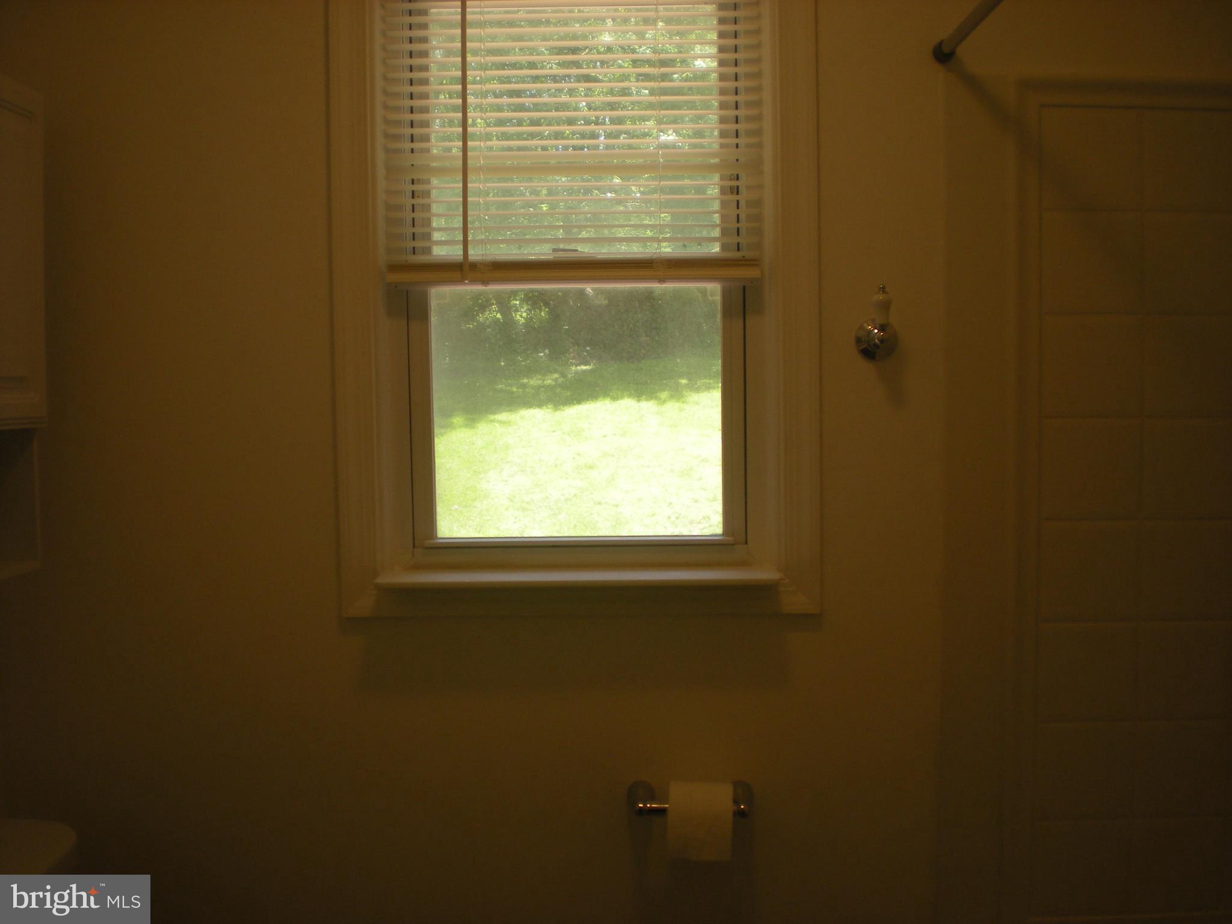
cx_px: 616
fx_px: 1352
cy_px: 462
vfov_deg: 37.7
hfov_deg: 49.0
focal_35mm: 38
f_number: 3.1
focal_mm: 6.3
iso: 64
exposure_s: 1/67.7
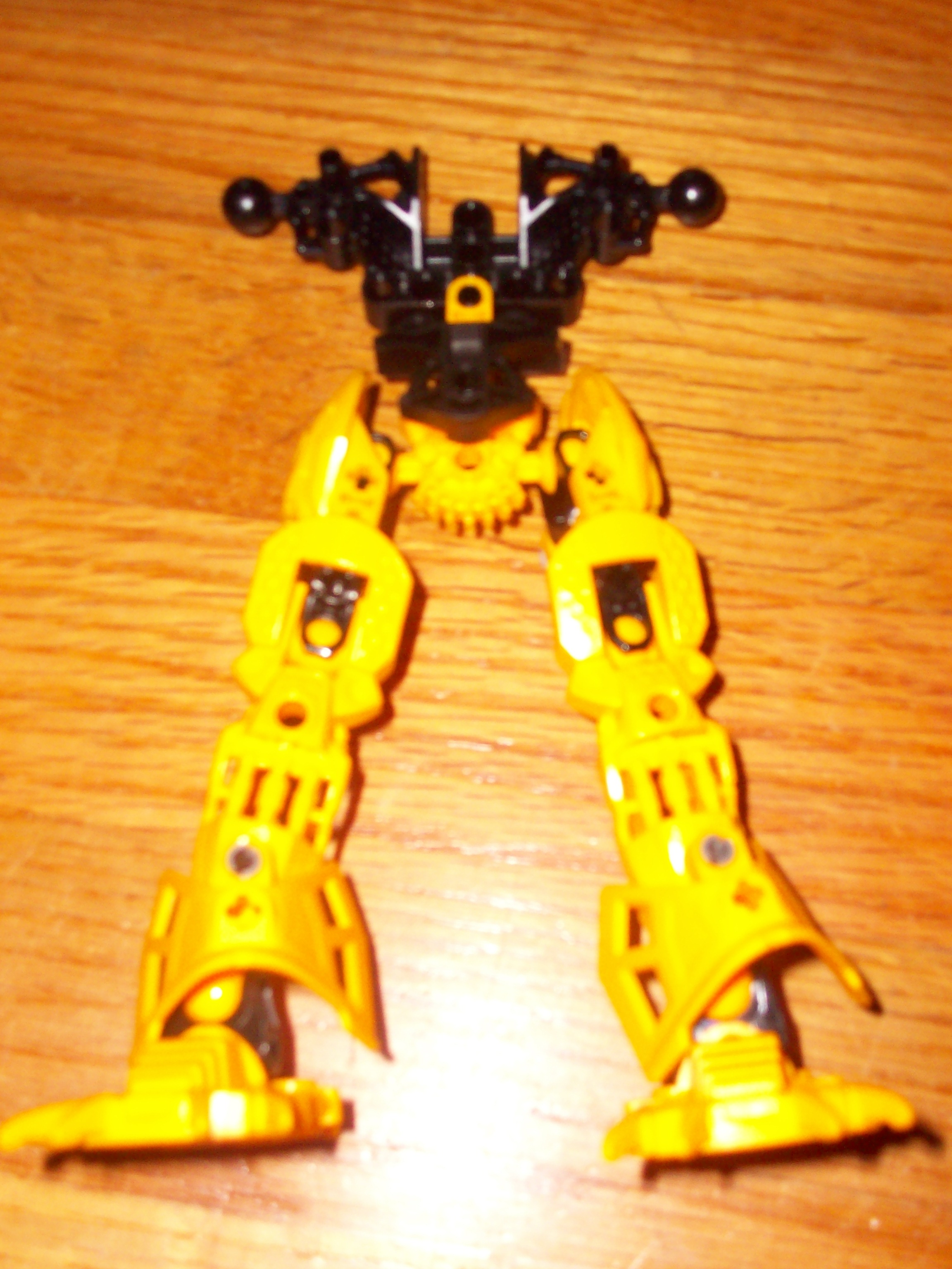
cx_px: 476
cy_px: 634
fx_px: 1540
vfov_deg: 44.8
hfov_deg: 34.3
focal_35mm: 42
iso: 160
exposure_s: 1/65.1
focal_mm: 7.1
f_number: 3.2
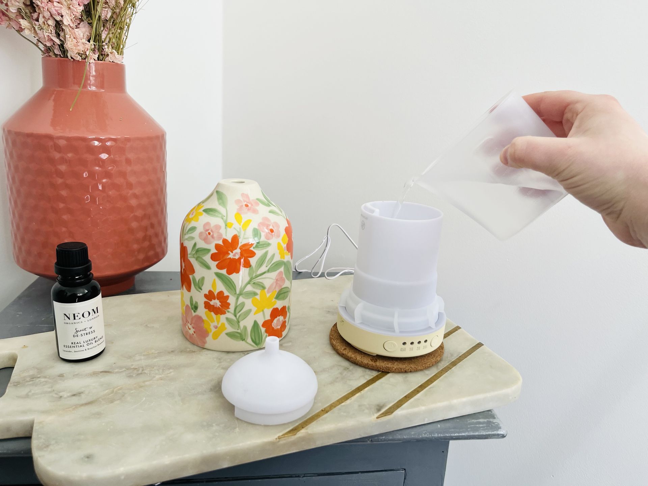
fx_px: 487
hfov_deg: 67.3
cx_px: 324
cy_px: 243
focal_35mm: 26
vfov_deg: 53.1
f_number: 1.6
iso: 64
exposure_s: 1/122
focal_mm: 5.1
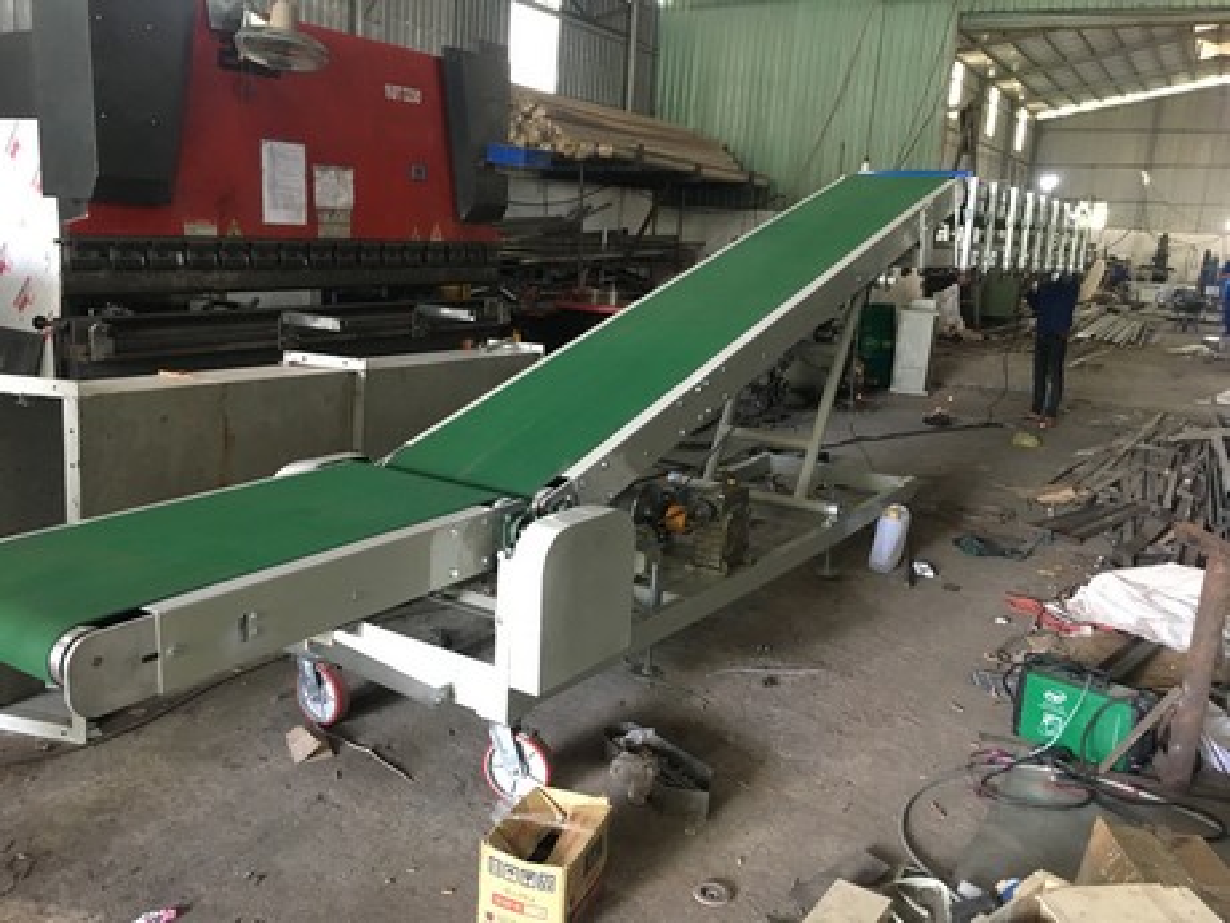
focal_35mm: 29
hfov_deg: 61.7
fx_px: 1030
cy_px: 462
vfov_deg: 48.2
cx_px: 615
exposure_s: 1/17
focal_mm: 4.15
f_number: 2.2
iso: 200
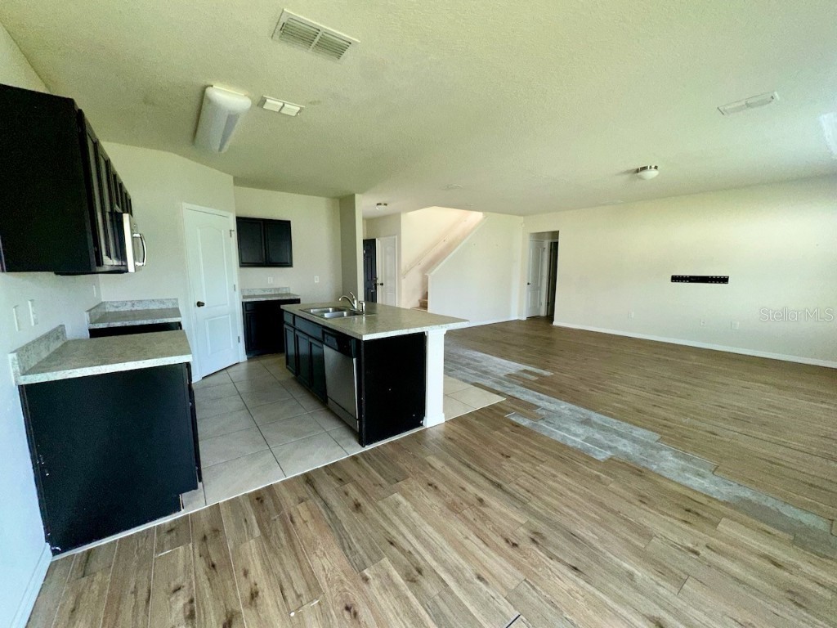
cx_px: 418
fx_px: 339
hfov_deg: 102.1
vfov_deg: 85.7
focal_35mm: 14
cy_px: 314
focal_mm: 2.22
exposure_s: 1/121
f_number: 2.2
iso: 125
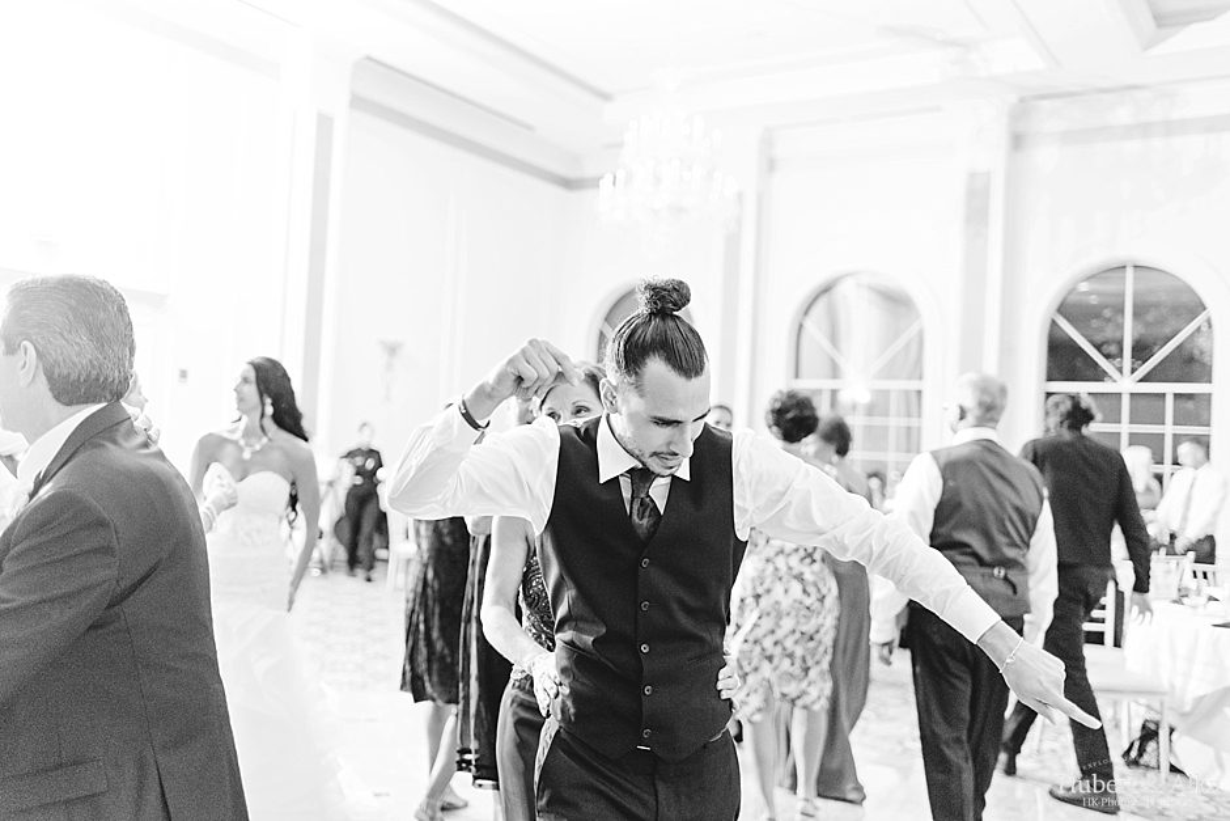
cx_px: 615
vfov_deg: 37.9
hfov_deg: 54.4
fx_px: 1196
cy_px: 410
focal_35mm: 35
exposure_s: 1/200
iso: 640
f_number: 1.8
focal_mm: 35
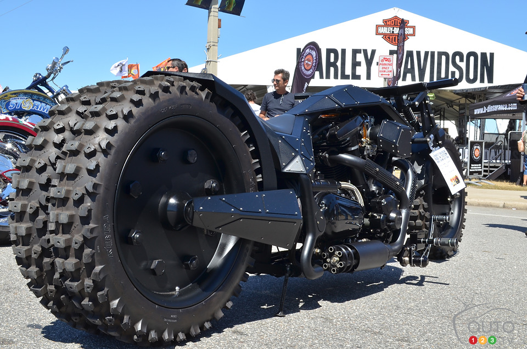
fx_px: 636
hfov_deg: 45.0
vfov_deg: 30.7
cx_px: 264
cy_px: 174
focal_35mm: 44
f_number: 20
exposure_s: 1/100
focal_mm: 29
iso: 320
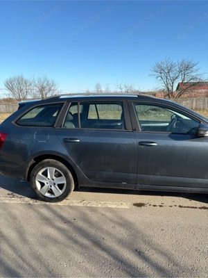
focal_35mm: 26
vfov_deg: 67.3
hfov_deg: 53.1
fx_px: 208
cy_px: 139
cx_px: 104
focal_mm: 5.96
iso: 50
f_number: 1.6
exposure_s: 1/2012
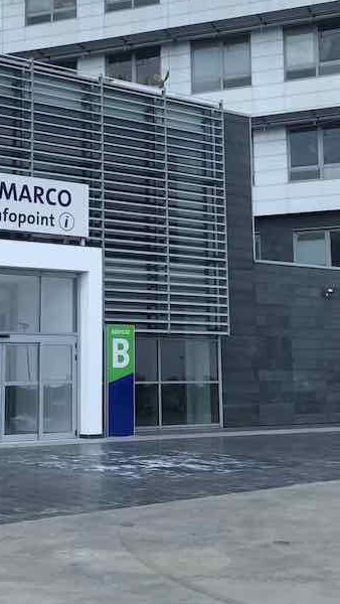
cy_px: 221
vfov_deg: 34.1
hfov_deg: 19.7
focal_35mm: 61
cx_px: 147
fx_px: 977
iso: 20
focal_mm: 4
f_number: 1.8
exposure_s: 1/1779
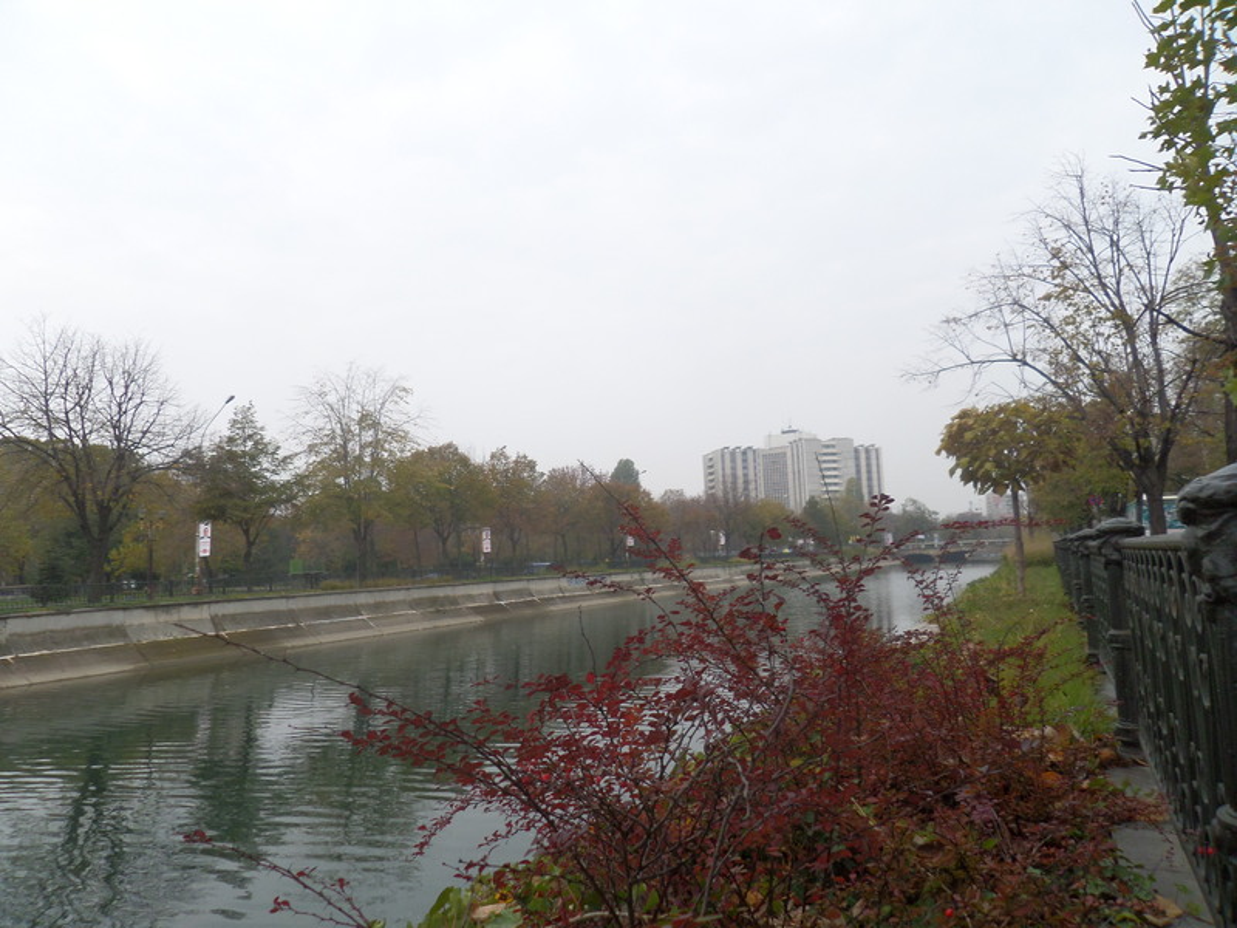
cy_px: 464
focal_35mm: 24
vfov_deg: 56.8
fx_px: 858
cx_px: 618
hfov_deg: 71.6
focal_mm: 4.3
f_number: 3.1
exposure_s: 1/500
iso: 80
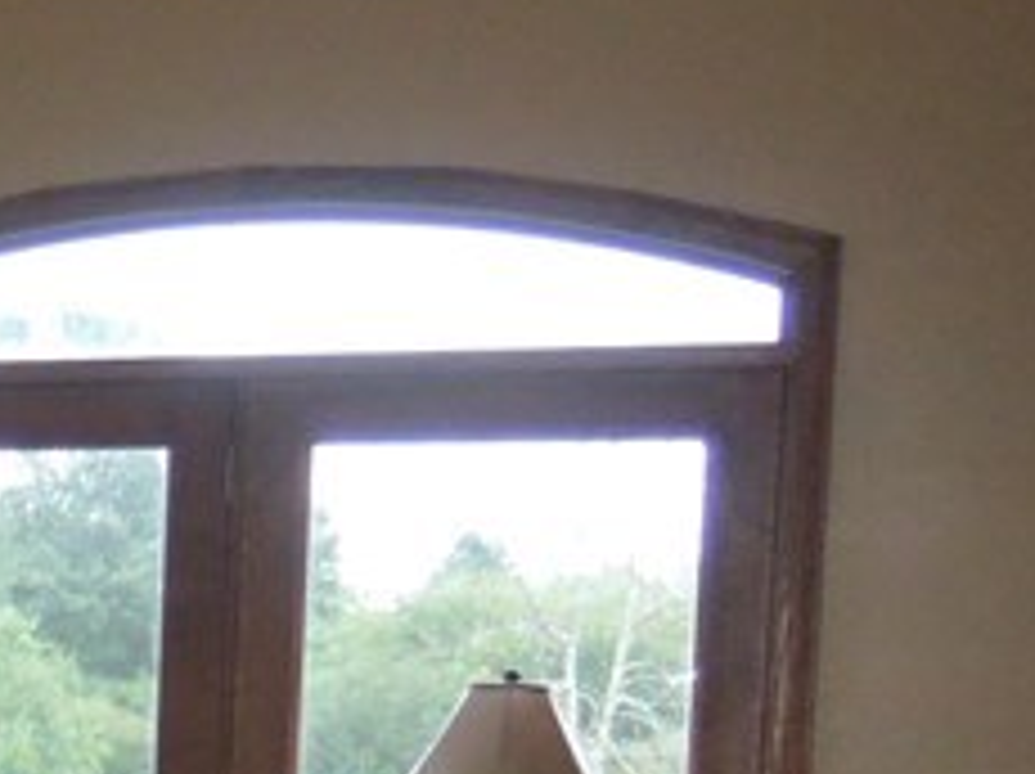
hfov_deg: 15.0
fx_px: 3196
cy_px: 950
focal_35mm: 107
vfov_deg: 13.4
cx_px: -1026
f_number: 1.8
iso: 800
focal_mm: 5.1
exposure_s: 1/60
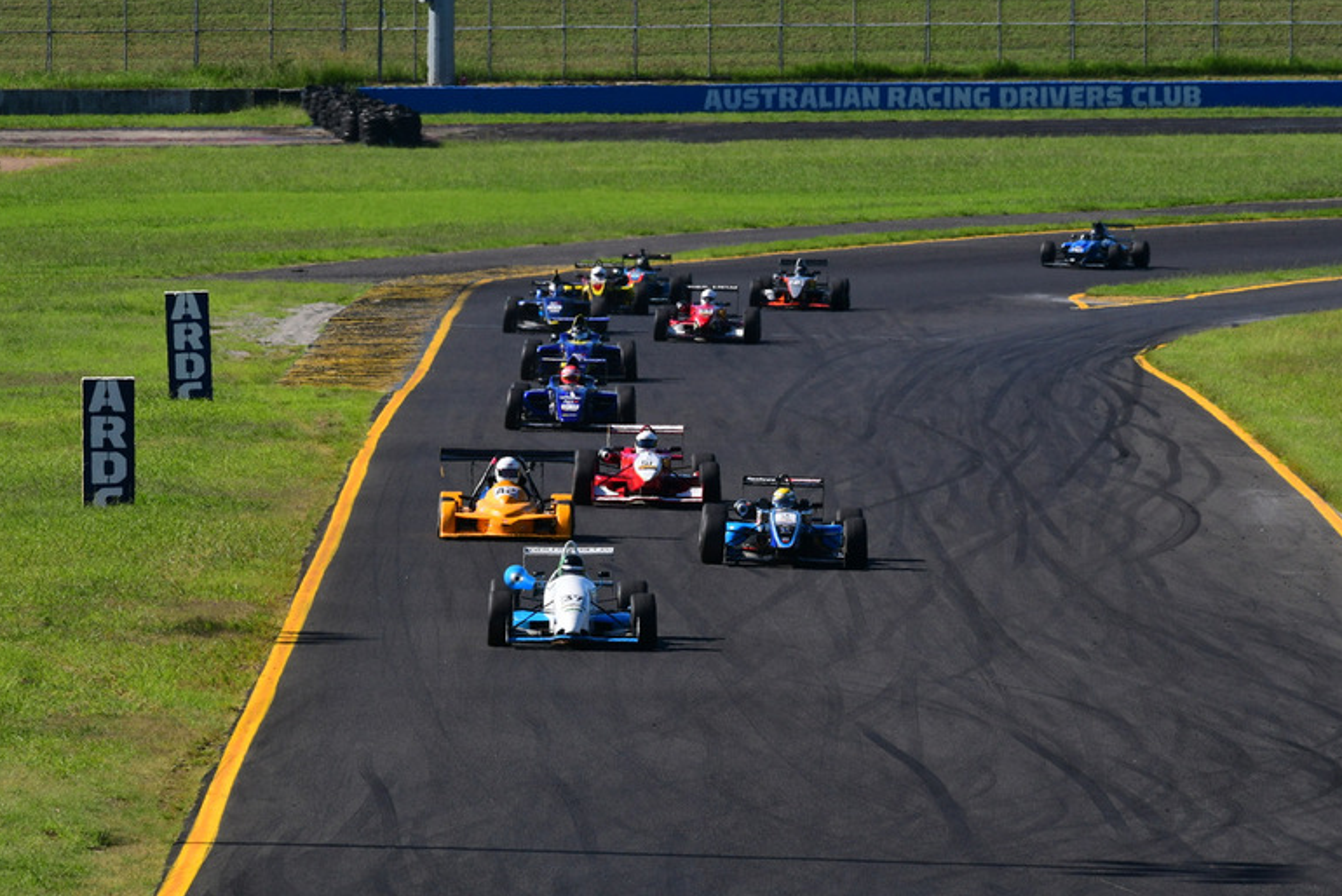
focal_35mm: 561
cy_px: 455
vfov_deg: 2.5
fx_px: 20920
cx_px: 662
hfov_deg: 3.7
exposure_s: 1/640
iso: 500
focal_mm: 360
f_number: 13
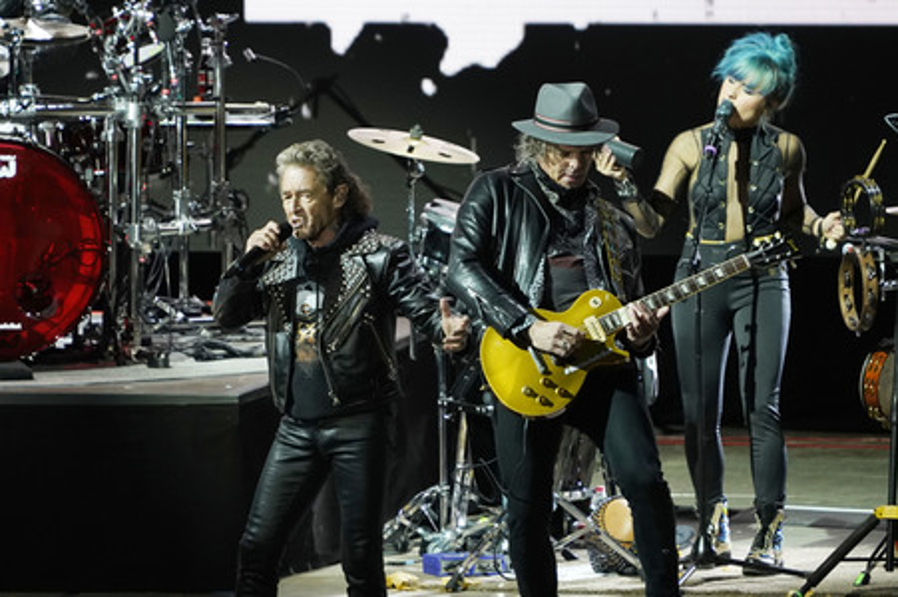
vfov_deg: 2.3
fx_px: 14955
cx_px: 449
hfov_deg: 3.4
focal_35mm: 600
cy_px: 298
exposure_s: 1/400
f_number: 6.3
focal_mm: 600
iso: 3200
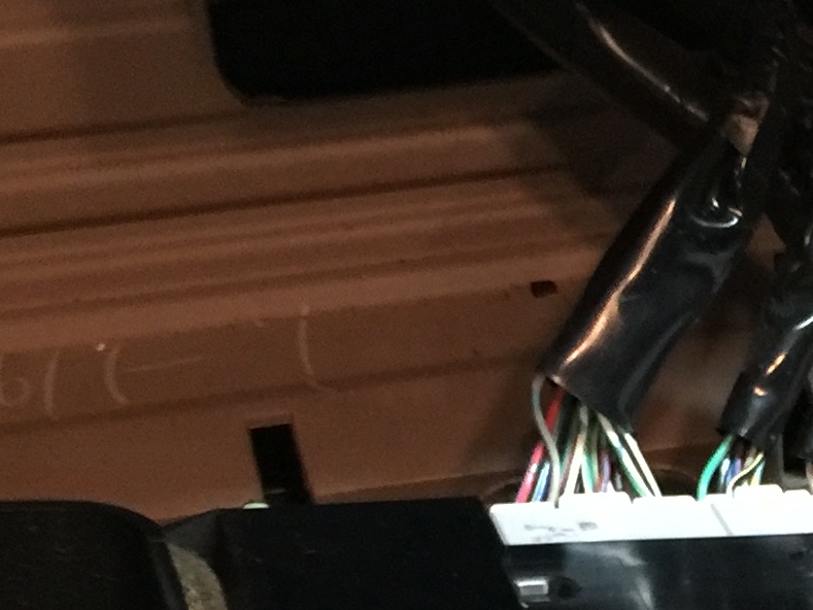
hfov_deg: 15.4
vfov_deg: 11.6
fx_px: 2819
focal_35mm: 120
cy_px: 1004
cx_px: 1148
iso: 125
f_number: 2.2
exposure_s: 1/4
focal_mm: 4.15
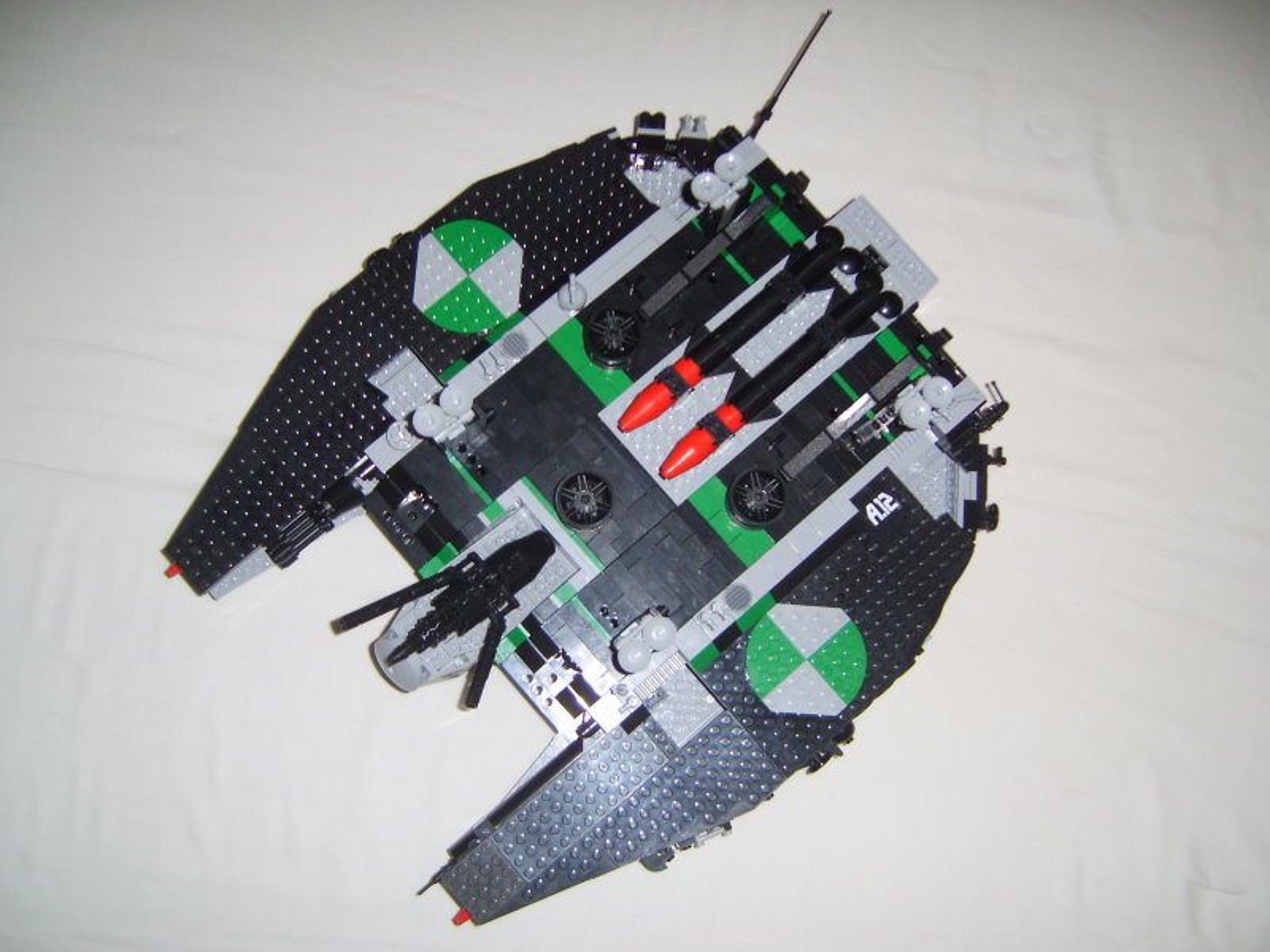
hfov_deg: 49.0
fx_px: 1394
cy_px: 476
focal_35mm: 38
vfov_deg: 37.7
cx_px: 635
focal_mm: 7.8
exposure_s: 1/30
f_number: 2.8
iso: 100
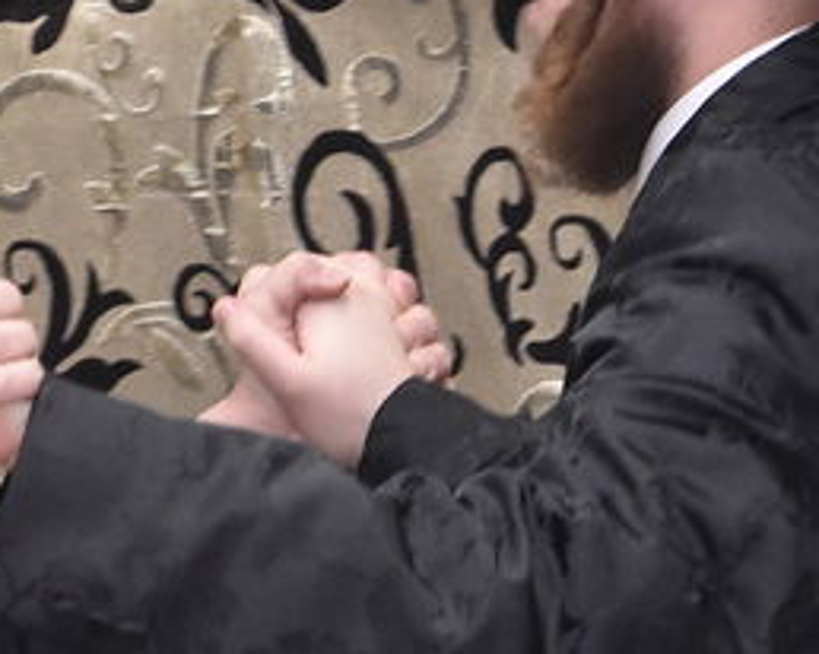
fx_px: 19463
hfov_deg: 2.4
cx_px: 425
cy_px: 54
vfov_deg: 1.9
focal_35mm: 804
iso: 2000
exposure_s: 1/100
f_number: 5.6
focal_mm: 105
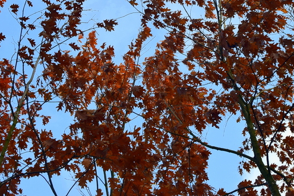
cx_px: 175
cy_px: 40
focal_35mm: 85
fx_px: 693
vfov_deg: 16.0
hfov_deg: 23.9
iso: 400
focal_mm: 35
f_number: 9
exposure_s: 1/160
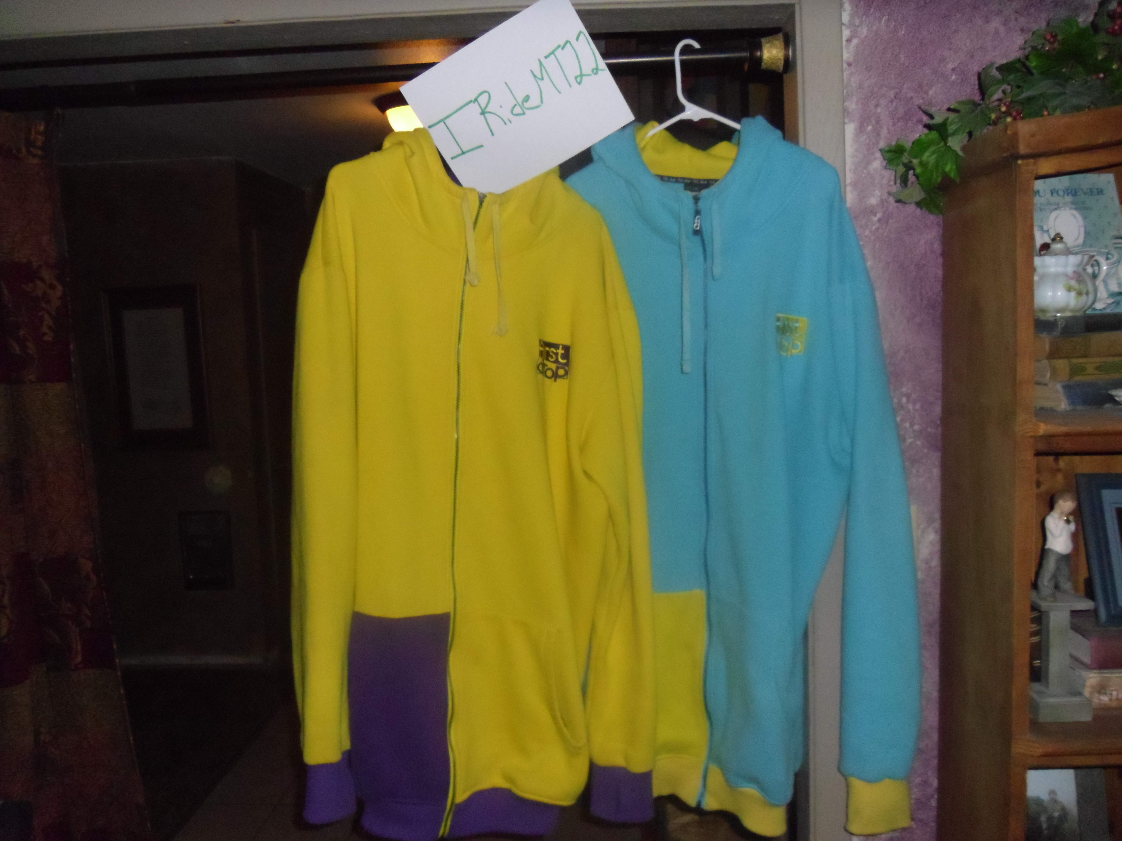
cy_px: 420
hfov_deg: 58.4
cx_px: 561
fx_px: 1005
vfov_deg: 45.4
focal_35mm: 31
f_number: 9.5
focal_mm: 5.6
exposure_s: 1/45
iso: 400
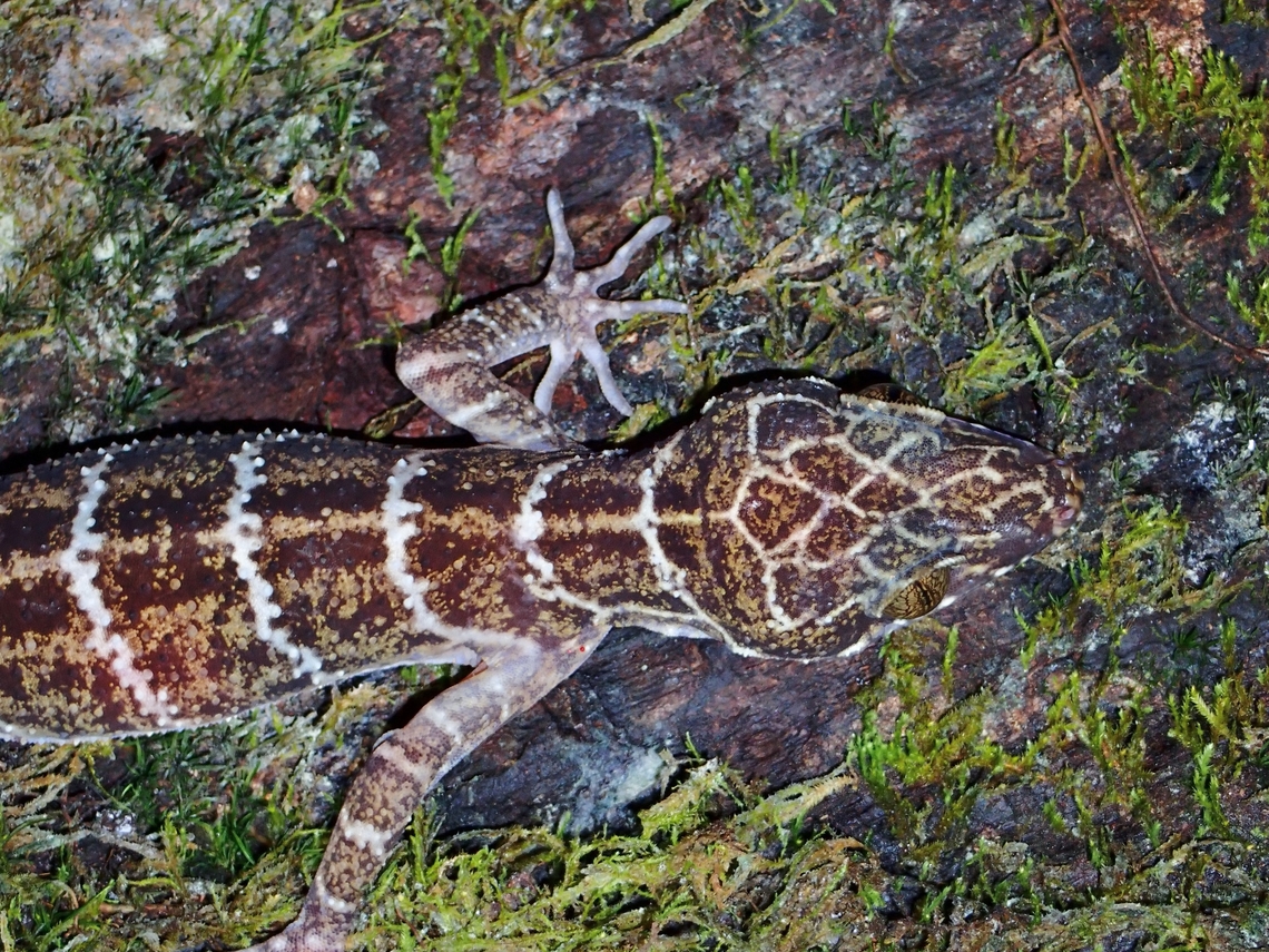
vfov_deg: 14.8
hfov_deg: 19.6
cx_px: 634
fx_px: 3666
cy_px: 476
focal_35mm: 100
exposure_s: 1/200
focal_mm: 18
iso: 200
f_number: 6.3
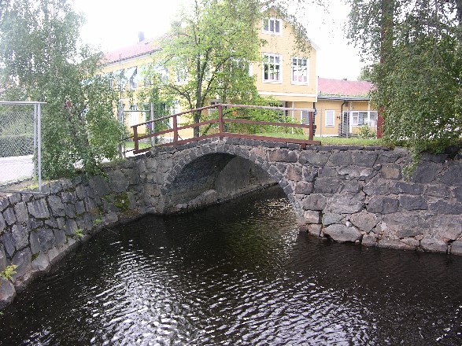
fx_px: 467
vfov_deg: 40.7
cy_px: 173
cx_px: 231
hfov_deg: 52.6
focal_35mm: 35
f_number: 4.5
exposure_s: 1/38.8
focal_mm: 8.9
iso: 50
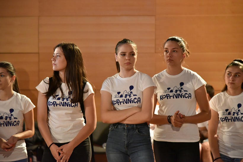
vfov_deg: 11.4
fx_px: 810
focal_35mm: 120
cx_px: 122
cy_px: 81
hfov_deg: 17.1
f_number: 4
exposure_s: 1/100
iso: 12800
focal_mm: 120
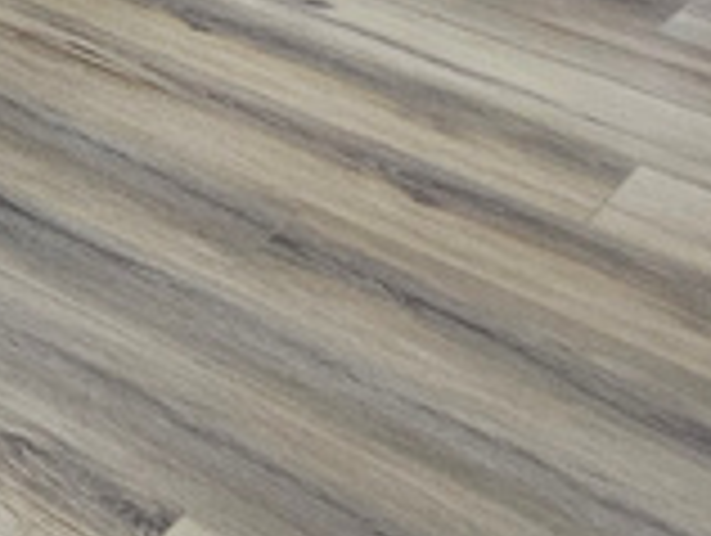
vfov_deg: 13.5
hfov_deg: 14.4
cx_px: -1030
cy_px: -703
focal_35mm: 84
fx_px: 1728
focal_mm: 2.2
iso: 200
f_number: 2.2
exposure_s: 1/60
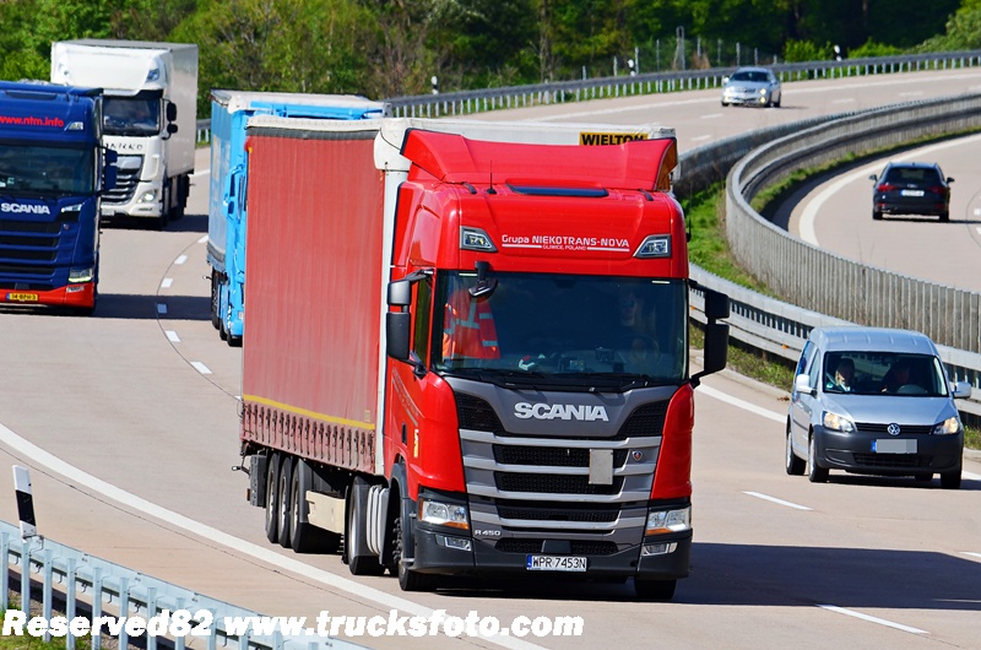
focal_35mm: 450
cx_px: 490
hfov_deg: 4.6
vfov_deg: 3.0
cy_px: 325
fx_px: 12238
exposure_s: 1/640
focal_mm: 300
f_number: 10
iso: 200
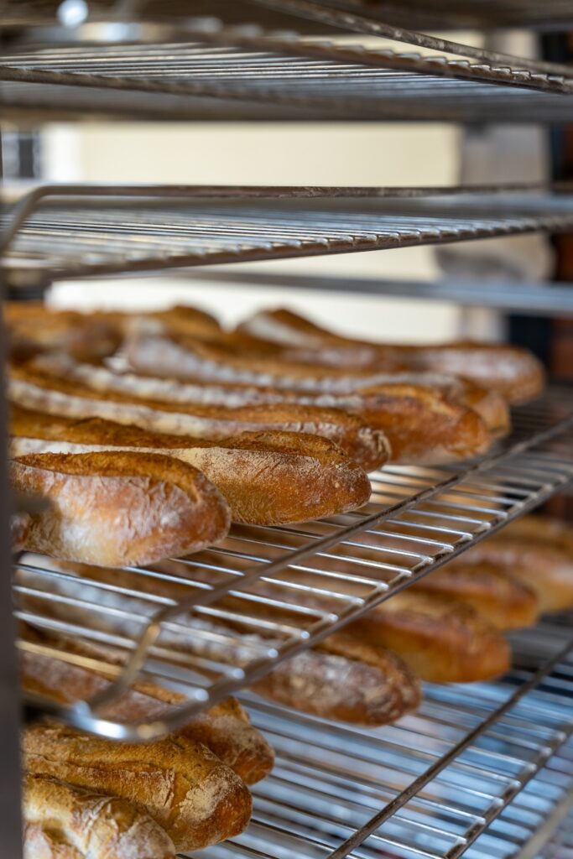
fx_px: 1181
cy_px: 430
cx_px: 286
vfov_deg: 40.0
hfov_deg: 27.3
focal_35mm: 50
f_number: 2.8
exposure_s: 1/50
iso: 800
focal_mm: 49.5
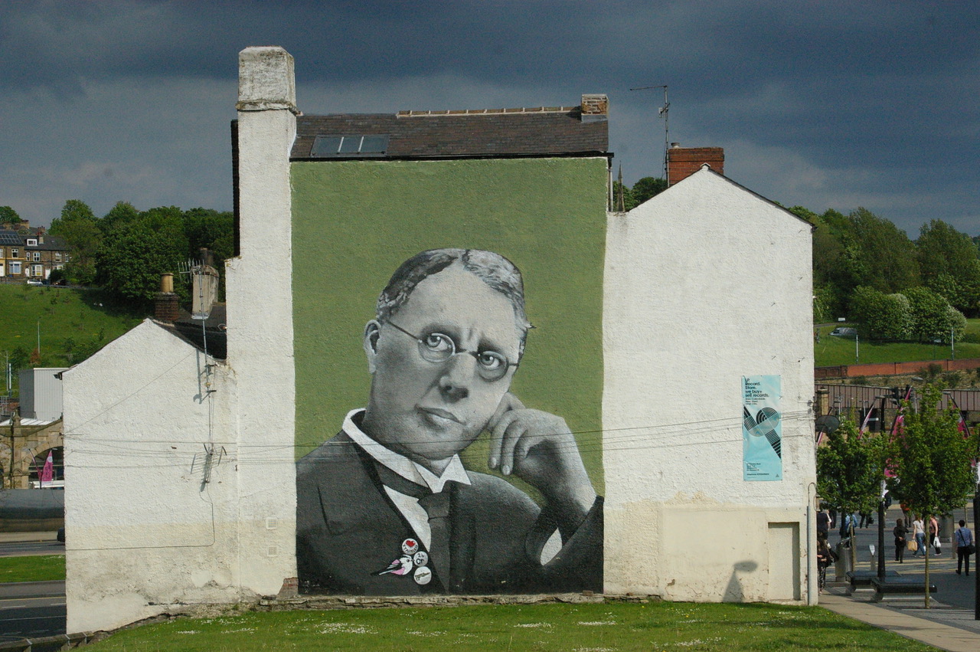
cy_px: 326
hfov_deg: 27.0
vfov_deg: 18.1
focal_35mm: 75
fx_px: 2040
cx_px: 490
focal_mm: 50
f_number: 11
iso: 1600
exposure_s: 1/3000
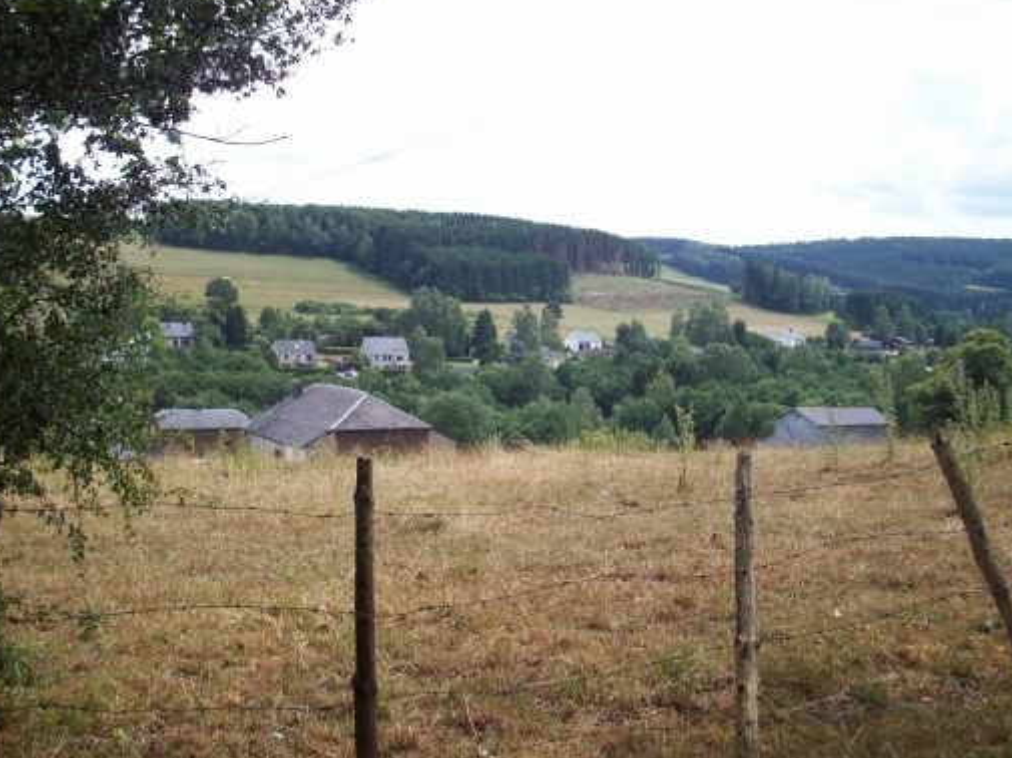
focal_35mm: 44
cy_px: 343
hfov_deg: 43.0
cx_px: 509
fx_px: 1285
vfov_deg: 32.8
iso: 80
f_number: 5.6
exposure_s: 1/212
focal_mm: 6.2
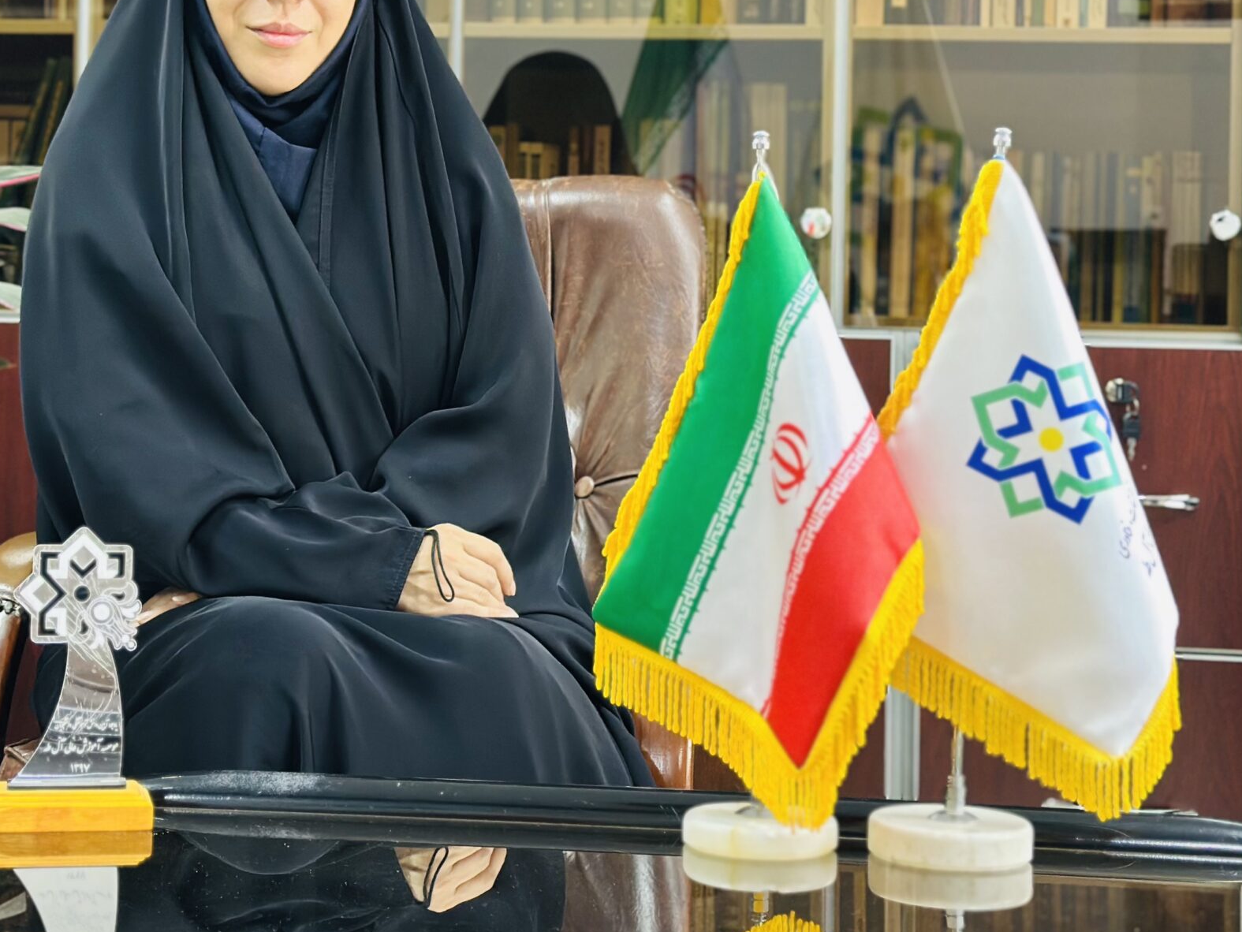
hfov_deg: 25.0
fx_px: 2799
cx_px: 492
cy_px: 242
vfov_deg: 18.8
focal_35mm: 78
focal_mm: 6.86
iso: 200
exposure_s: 1/50
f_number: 1.78
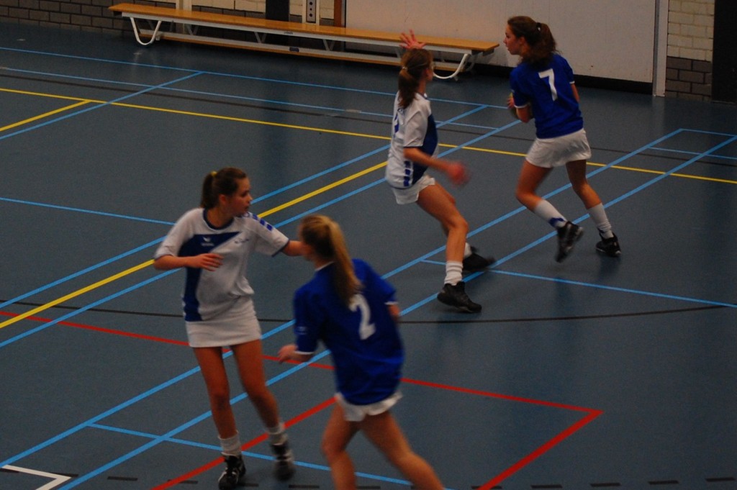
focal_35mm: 82
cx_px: 368
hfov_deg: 24.6
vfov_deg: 16.5
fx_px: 1688
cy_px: 245
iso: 800
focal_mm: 55
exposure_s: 1/80
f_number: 4.5
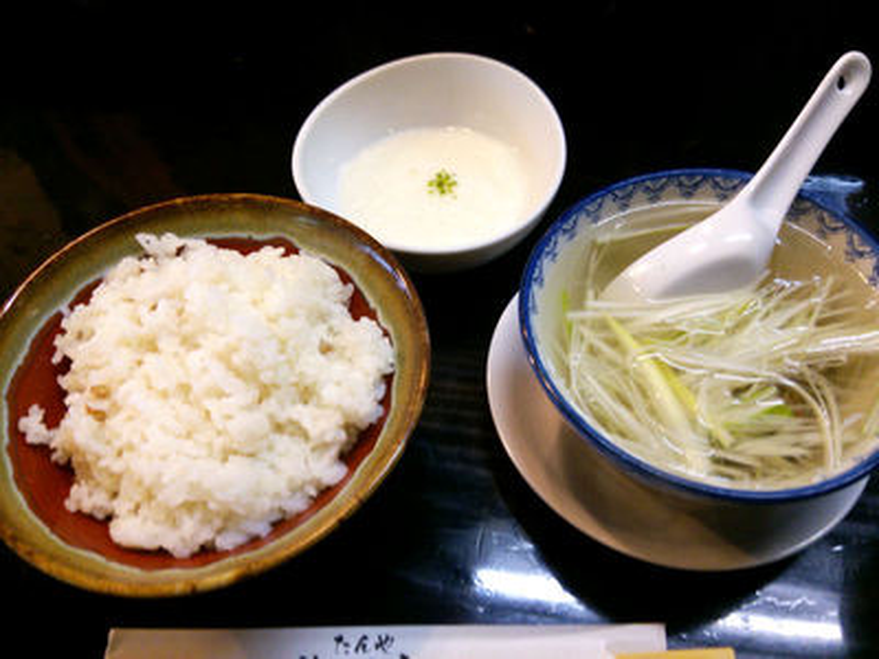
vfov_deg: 46.8
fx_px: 762
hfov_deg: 60.0
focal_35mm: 30
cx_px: 440
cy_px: 330
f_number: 1.94
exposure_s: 1/40
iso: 200
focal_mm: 4.06
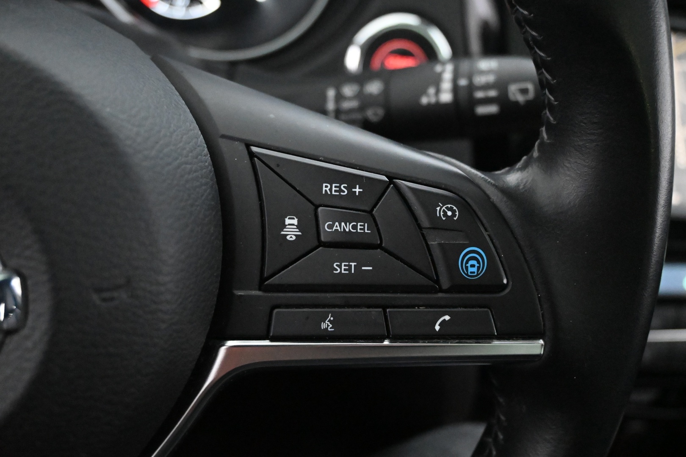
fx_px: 786
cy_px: 228
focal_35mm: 41
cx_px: 343
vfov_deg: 32.4
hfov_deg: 47.2
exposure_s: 1/40
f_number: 4.5
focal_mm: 27.5
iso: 12800
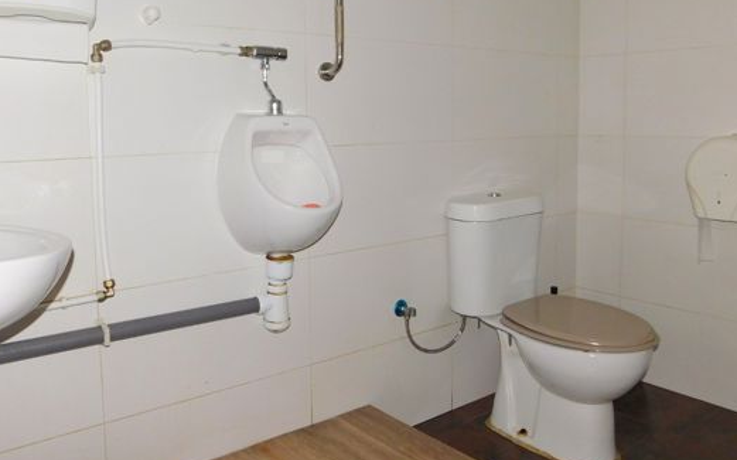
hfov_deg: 58.1
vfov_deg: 38.0
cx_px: 339
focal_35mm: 33
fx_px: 662
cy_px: 174
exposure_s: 1/30
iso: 200
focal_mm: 4
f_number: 3
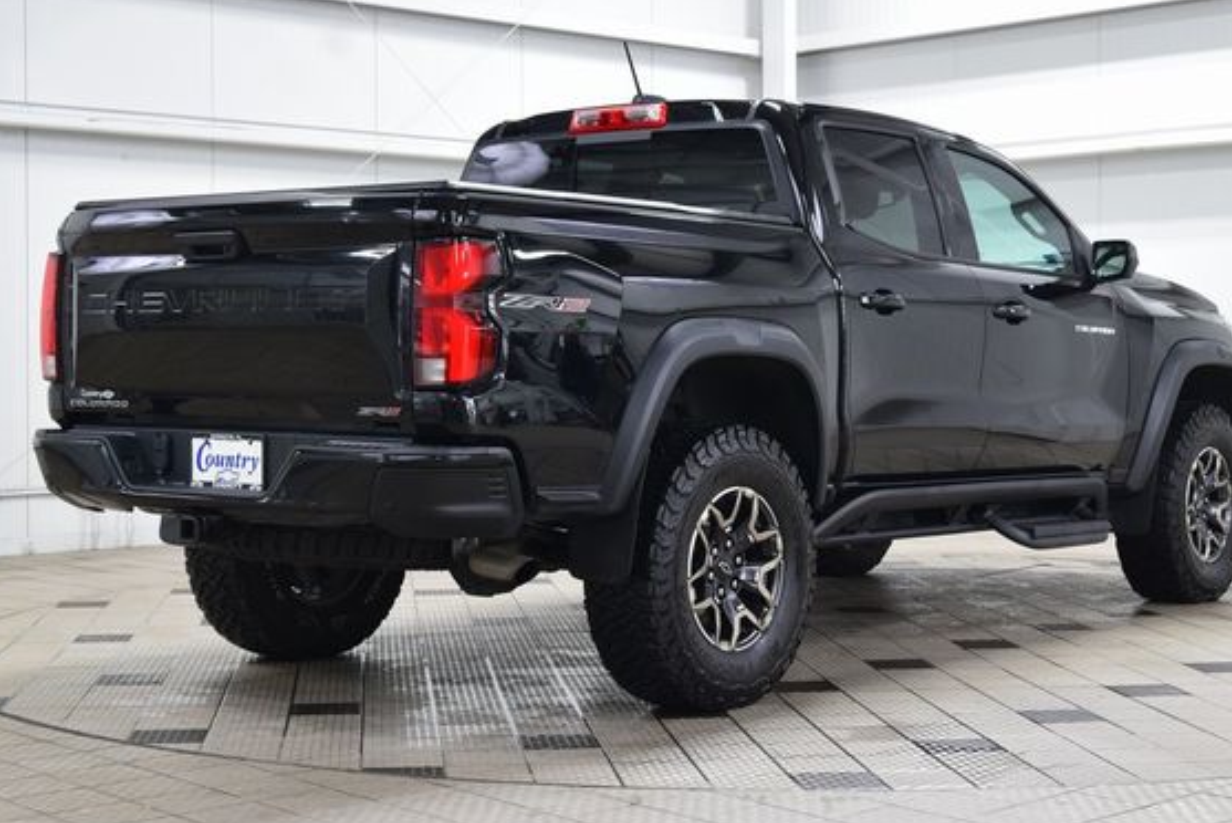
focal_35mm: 62
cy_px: 390
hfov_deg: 32.4
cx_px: 648
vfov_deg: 21.9
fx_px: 2123
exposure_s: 1/15
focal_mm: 36
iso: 720
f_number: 6.3
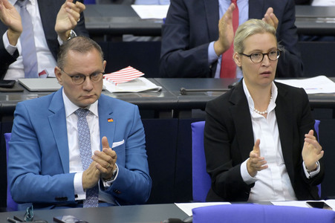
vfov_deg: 2.7
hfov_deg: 4.1
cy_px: 112
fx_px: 4649
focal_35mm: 500
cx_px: 168
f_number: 5.6
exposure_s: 1/400
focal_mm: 500
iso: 10000
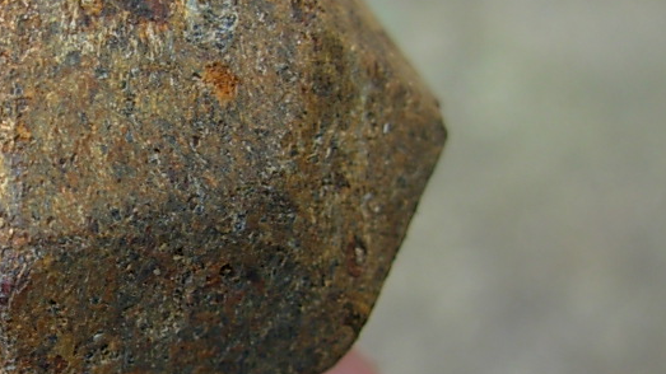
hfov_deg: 25.5
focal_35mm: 81
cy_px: 205
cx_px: 78
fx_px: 1430
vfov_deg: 14.9
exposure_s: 1/55.4
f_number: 2.9
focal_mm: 6.3
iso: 50
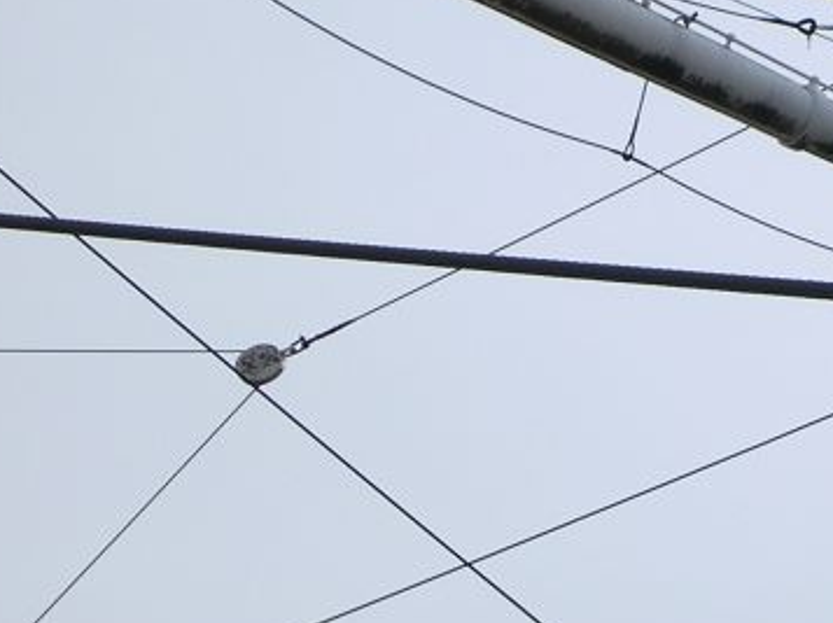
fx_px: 6202
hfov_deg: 7.7
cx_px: 749
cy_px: 12
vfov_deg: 5.7
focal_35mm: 258
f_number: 4.9
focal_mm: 17.4
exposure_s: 1/549
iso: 100
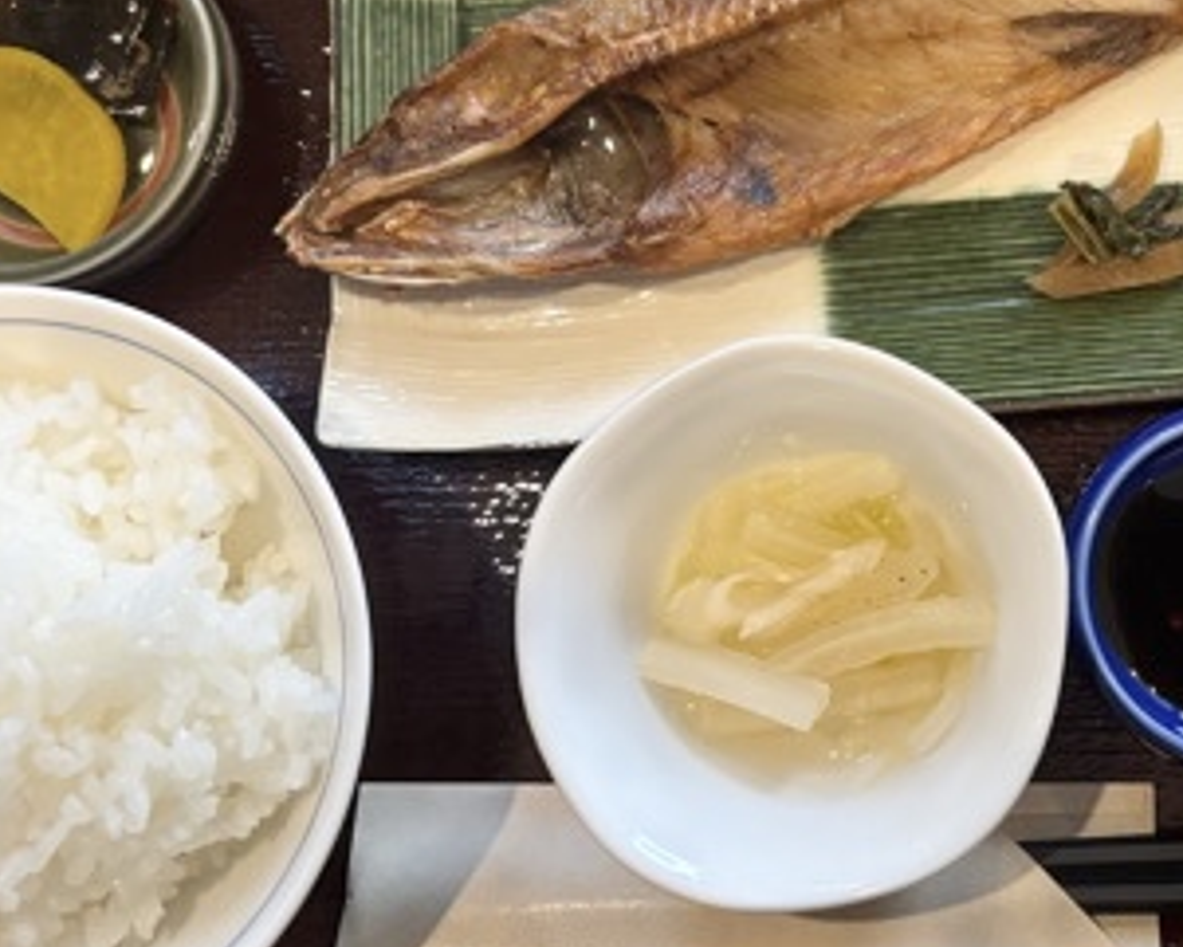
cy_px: 212
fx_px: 1891
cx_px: 1002
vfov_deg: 27.6
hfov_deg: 33.4
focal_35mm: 54
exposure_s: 1/60
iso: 400
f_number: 1.6
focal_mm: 5.96
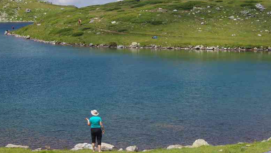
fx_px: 618
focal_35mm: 86
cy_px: 52
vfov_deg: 14.0
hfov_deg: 24.7
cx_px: 130
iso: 200
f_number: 11
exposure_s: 1/80
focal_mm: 42.5
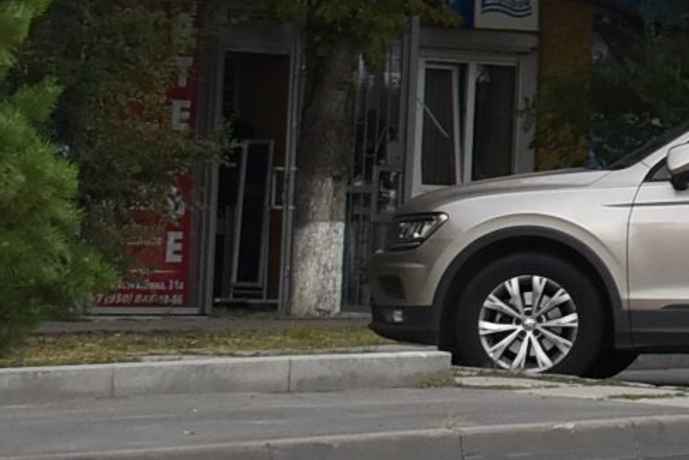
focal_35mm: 230
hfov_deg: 8.1
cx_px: 1747
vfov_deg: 5.9
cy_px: -298
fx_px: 4406
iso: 400
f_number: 5
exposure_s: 1/1250
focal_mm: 25
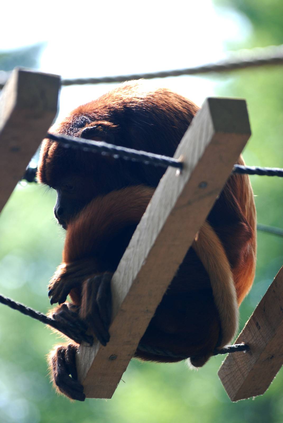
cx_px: 142
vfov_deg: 8.1
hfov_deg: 5.4
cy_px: 212
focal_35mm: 255
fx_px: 2998
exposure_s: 1/400
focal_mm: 170
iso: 400
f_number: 4.8
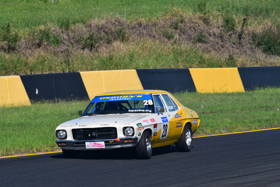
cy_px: 94
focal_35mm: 450
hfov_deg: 4.6
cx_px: 140
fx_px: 3501
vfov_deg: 3.1
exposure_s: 1/640
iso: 400
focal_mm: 300
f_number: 13
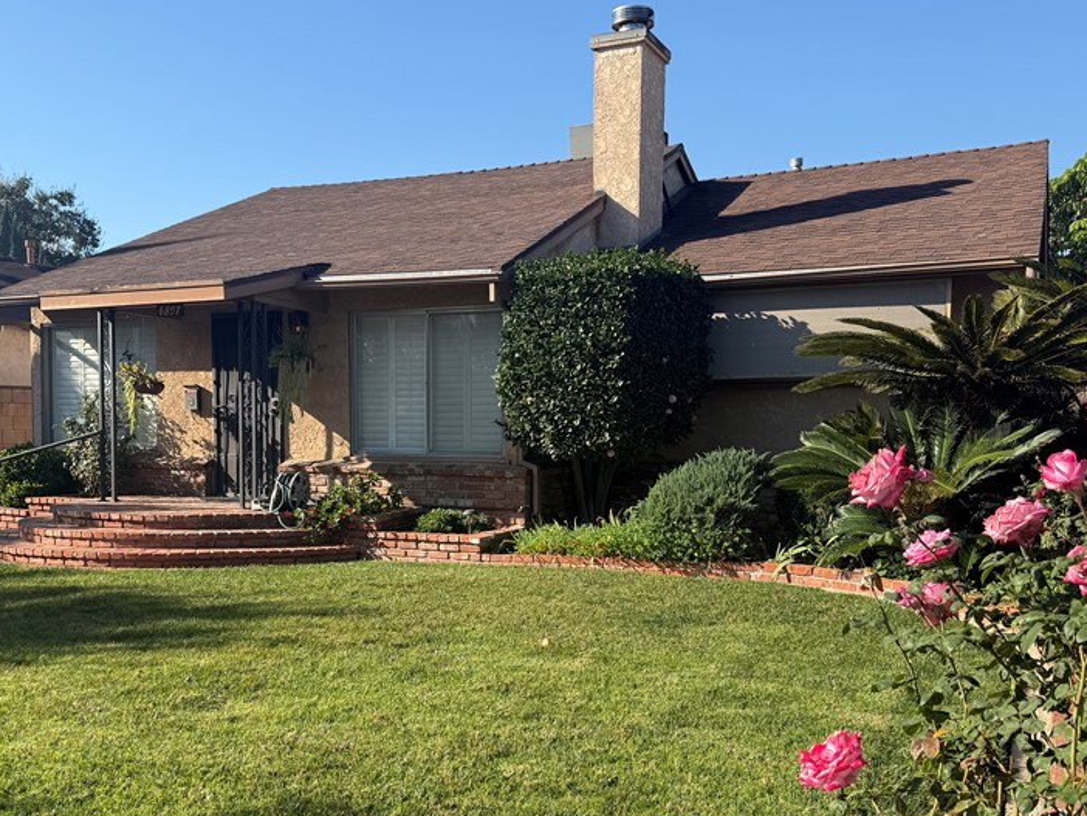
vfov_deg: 40.6
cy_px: 485
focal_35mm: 35
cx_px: 511
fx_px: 1099
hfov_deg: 52.6
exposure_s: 1/2611
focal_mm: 6.76
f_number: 1.78
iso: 80
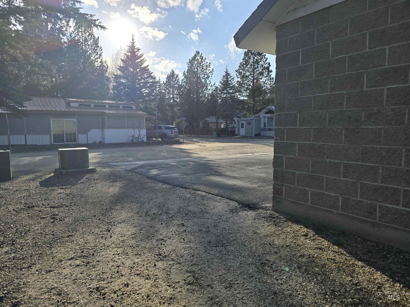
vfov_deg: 58.9
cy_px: 154
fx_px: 272
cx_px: 205
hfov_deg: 73.9
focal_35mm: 23
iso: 12
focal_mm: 6.3
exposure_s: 1/1096
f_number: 1.7
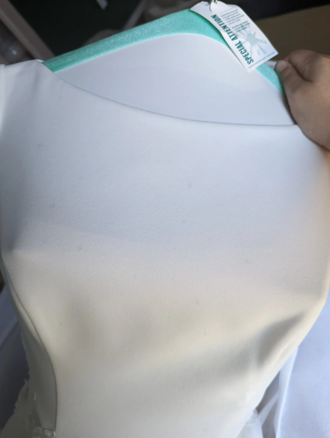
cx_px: 161
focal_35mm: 25
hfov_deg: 55.0
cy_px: 228
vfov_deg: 69.3
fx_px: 317
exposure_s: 1/107
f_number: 1.85
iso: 213
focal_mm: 6.81
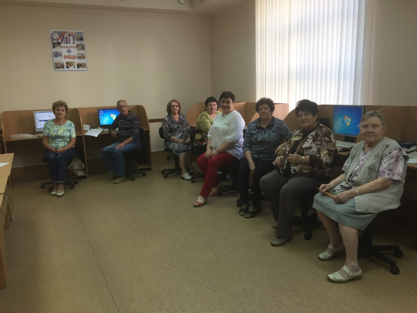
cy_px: 156
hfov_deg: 61.7
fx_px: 349
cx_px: 208
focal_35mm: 29
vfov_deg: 48.2
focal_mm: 4.15
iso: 40
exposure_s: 1/33
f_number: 2.2
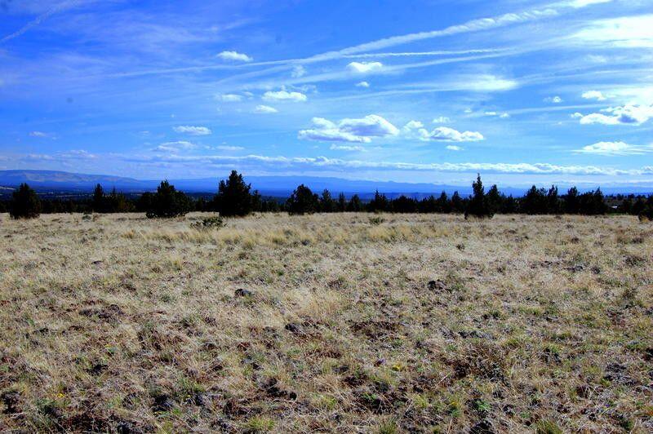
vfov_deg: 38.3
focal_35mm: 34
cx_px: 326
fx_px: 625
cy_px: 217
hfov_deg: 55.1
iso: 200
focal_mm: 23
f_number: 10
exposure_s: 1/400
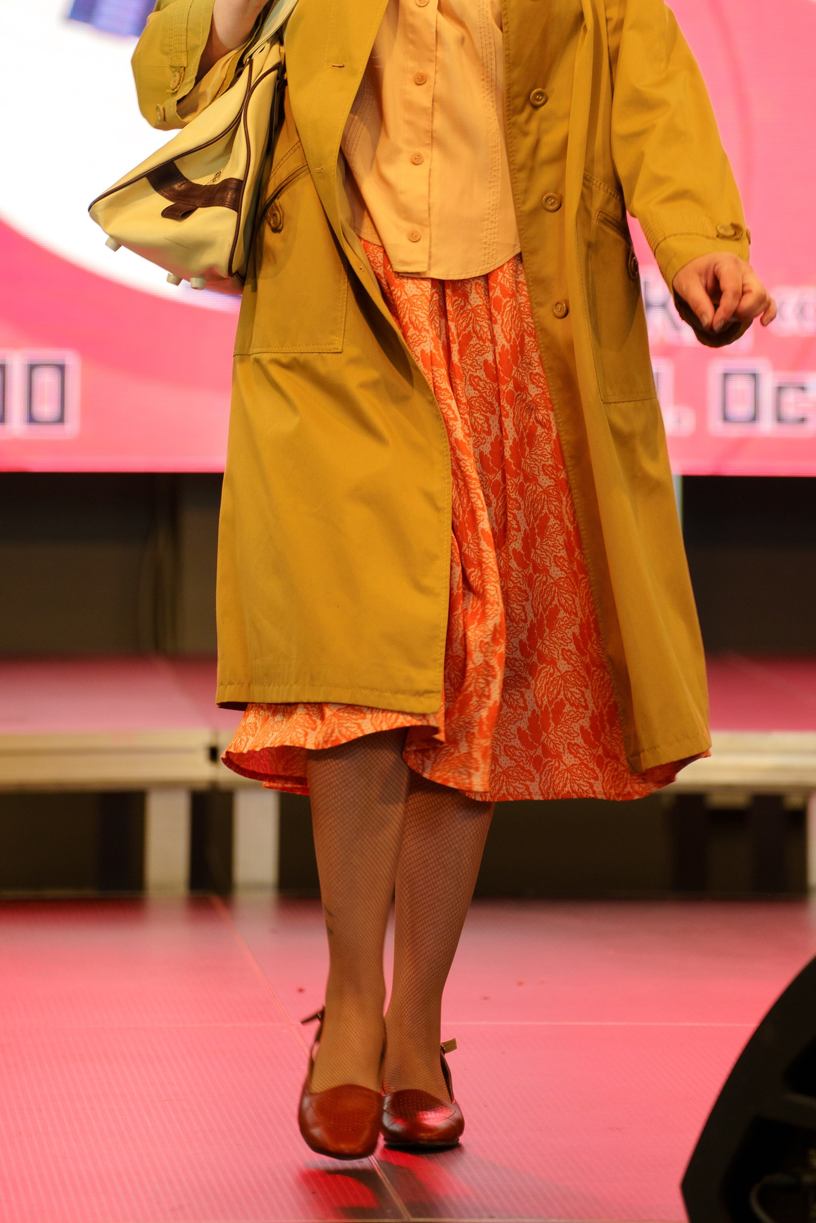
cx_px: 447
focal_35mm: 223
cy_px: 350
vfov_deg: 9.2
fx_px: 7581
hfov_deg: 6.2
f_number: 2.8
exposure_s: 1/200
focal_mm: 150
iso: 500
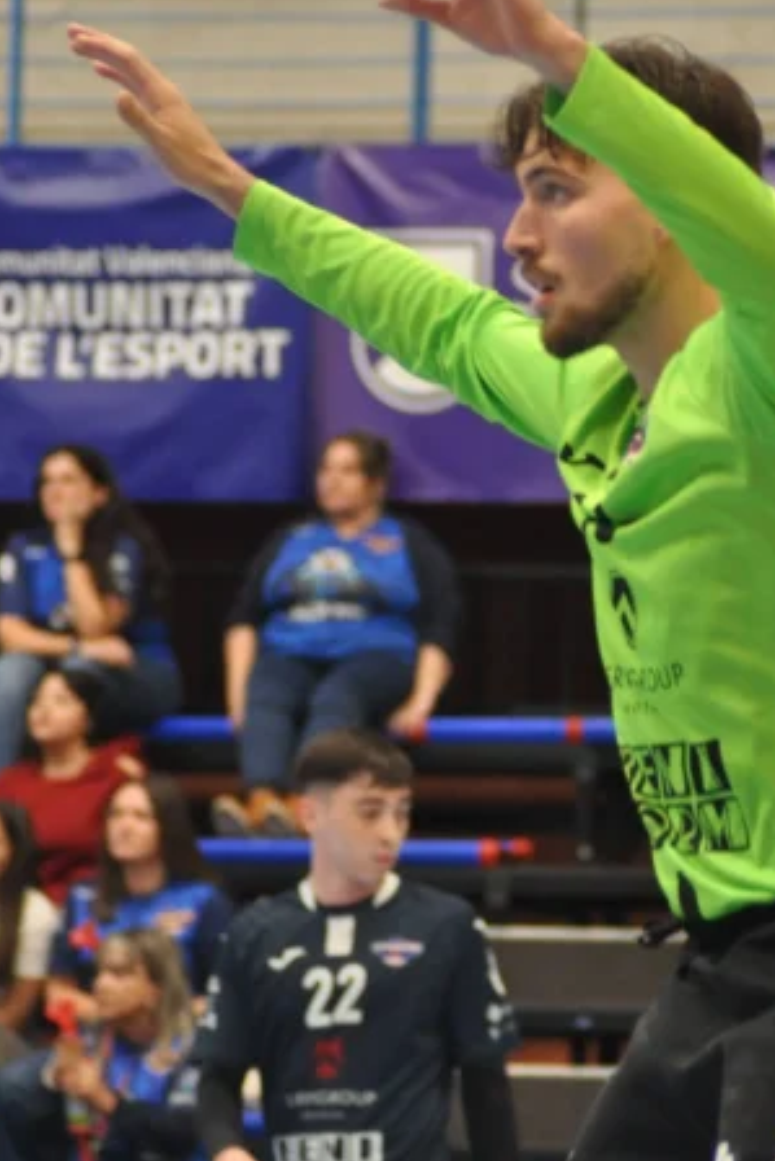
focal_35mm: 308
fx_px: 9937
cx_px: 669
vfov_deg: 6.7
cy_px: 599
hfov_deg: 4.5
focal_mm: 120
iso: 1600
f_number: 4.2
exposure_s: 1/200
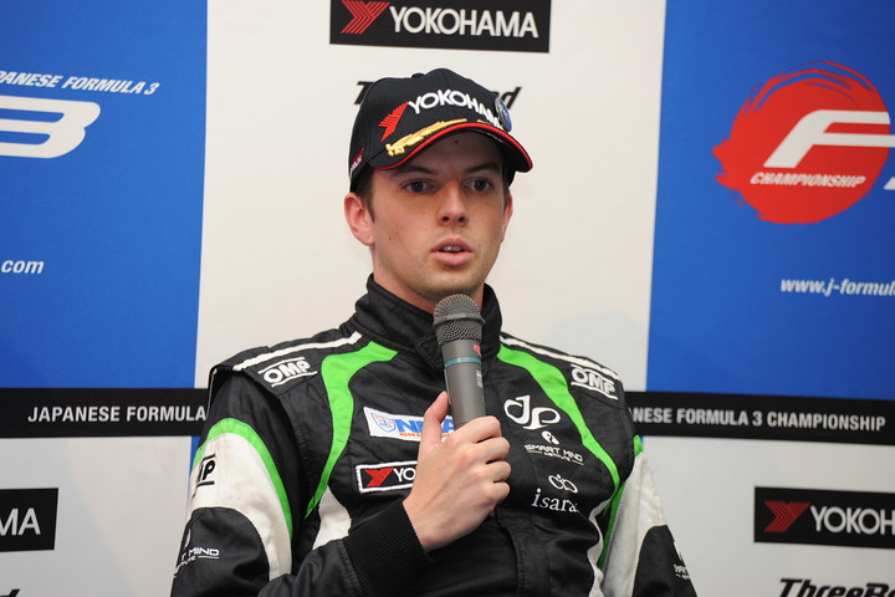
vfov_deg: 6.9
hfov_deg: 10.3
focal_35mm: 200
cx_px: 448
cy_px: 298
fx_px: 4972
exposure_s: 1/60
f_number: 6.7
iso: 800
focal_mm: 200
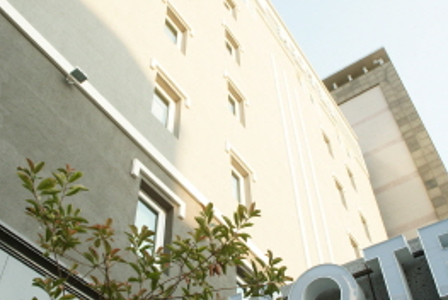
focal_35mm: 38
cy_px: 174
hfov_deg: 50.6
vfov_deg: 35.1
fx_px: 473
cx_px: 213
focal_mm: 20
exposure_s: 1/80
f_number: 8
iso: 320
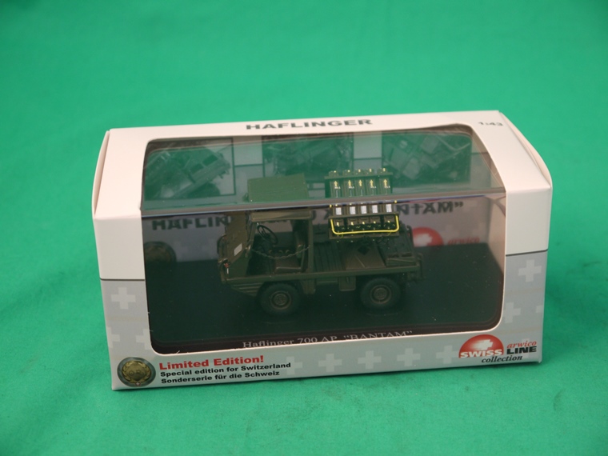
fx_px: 1159
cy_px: 228
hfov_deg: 29.4
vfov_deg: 22.3
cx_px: 304
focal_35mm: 66
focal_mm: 33
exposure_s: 1/30
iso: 400
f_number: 5.2
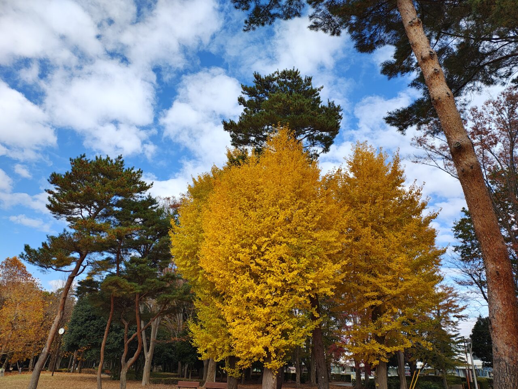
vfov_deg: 54.9
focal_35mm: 25
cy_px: 194
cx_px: 259
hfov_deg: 69.4
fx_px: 374
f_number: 1.4
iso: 100
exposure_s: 1/742
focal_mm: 5.89
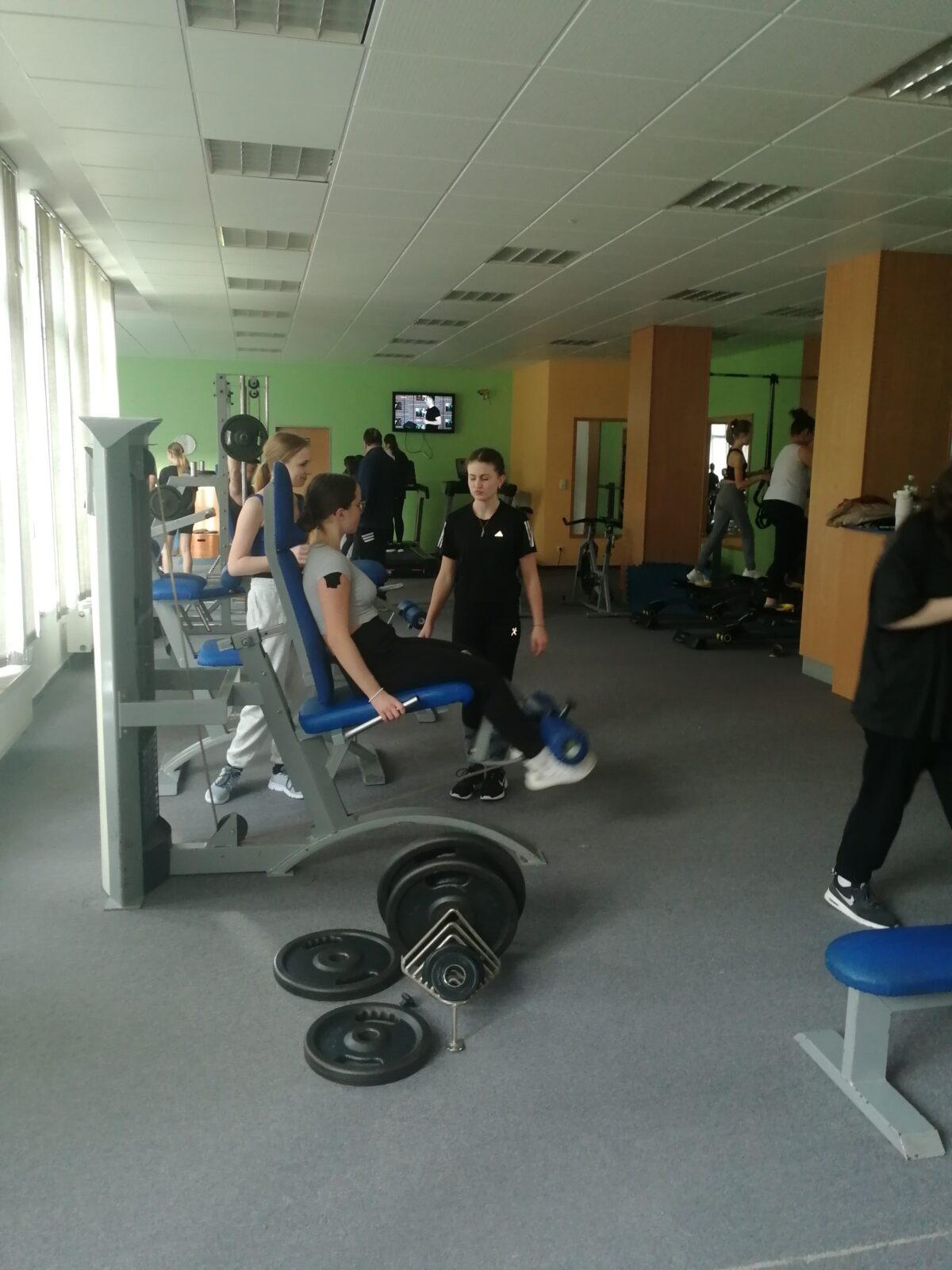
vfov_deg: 65.3
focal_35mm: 27
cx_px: 476
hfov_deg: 51.4
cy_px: 635
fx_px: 990
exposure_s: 1/33.3
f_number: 2.2
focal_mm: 3.95
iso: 200
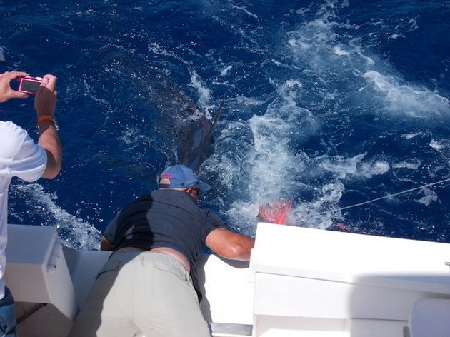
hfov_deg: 27.4
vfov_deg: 20.7
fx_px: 923
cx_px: 225
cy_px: 168
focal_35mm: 71
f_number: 4.3
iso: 80
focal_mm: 10
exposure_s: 1/640
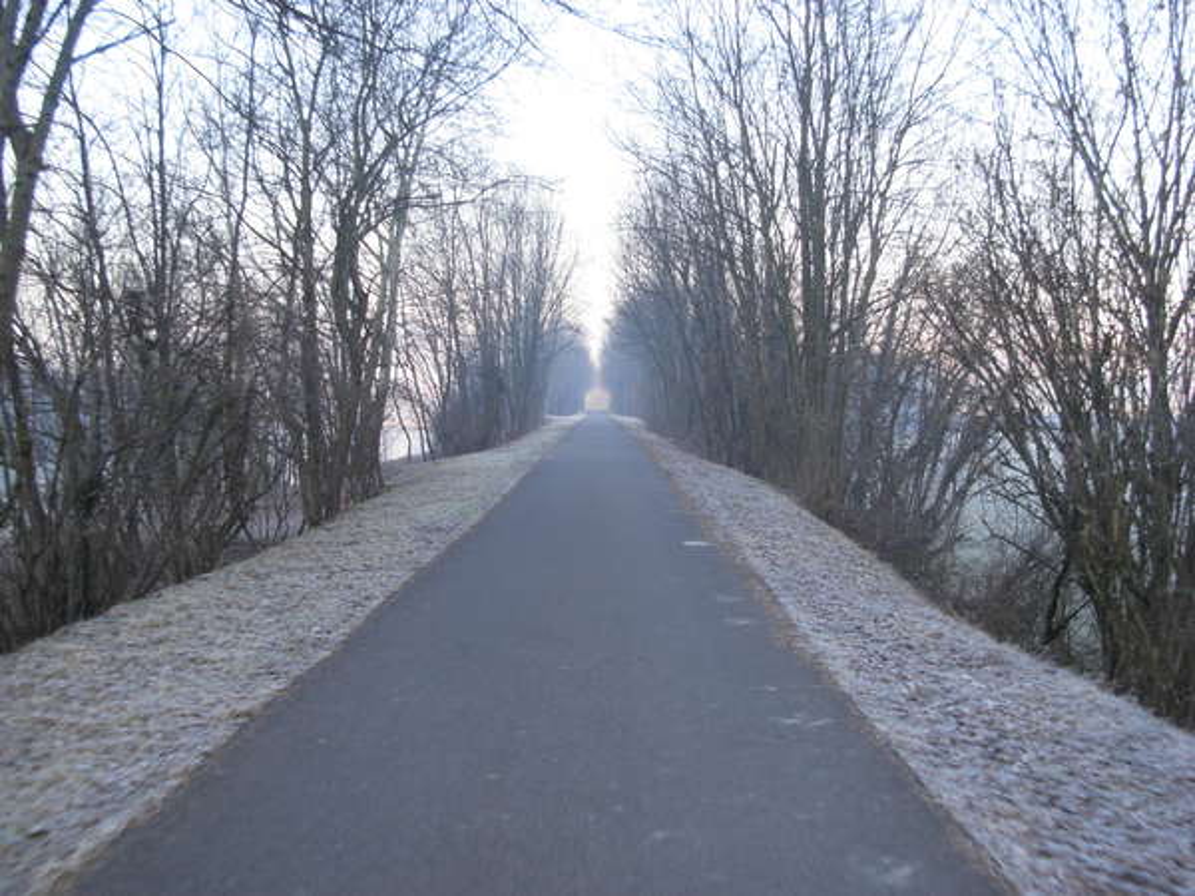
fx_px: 1312
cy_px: 448
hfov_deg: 49.0
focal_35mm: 38
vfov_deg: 37.7
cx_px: 598
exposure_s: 1/136
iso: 79
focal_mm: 6.3
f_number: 2.9
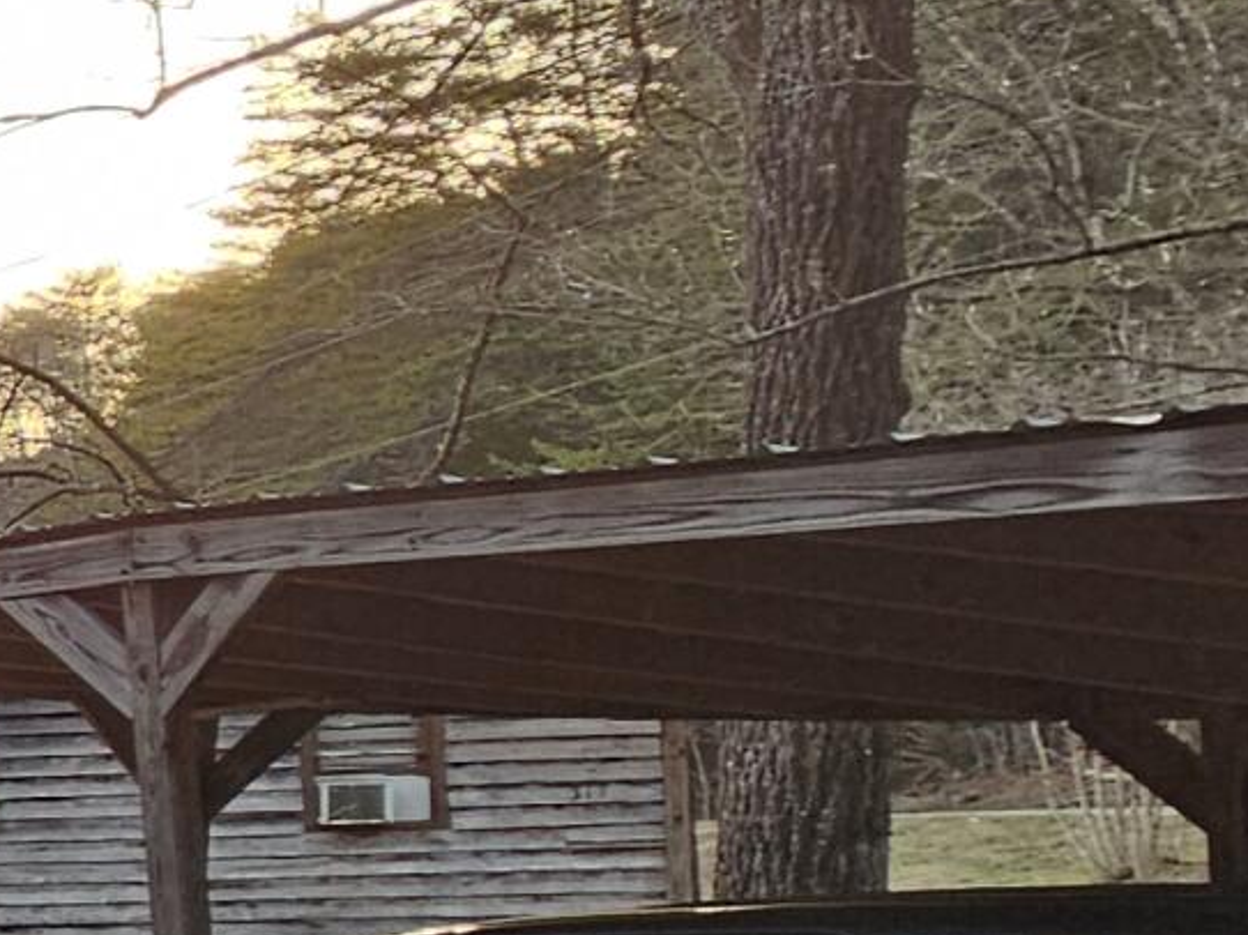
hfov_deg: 13.0
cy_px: 831
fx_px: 2595
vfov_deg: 20.1
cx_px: -2139
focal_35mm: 72
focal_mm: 2.2
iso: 50
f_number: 2.2
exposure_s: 1/132
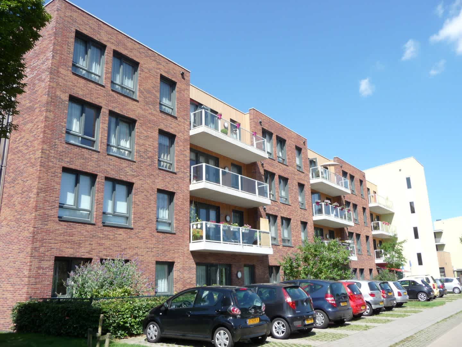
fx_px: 400
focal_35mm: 30
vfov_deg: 46.8
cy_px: 174
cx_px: 231
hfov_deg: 60.0
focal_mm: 5
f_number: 3.4
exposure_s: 1/500
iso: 100
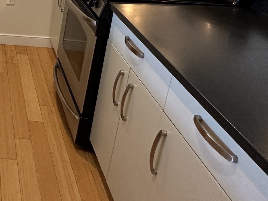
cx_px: -83
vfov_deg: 29.1
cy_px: 5
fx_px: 364
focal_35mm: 47
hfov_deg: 31.1
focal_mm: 2.22
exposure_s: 1/60
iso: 250
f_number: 2.2
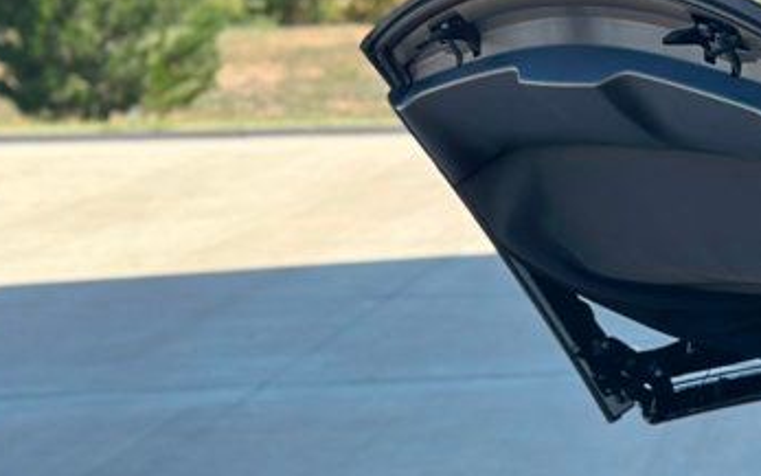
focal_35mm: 150
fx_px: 3111
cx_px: 1092
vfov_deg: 8.6
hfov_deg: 13.3
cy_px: 651
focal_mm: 6.86
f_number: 1.78
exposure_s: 1/1073
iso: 80
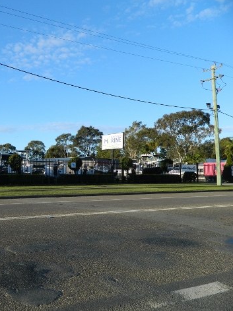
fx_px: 305
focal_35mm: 34
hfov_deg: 38.9
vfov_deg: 54.0
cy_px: 156
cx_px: 24
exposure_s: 1/640
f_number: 3.1
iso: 80
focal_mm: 4.5
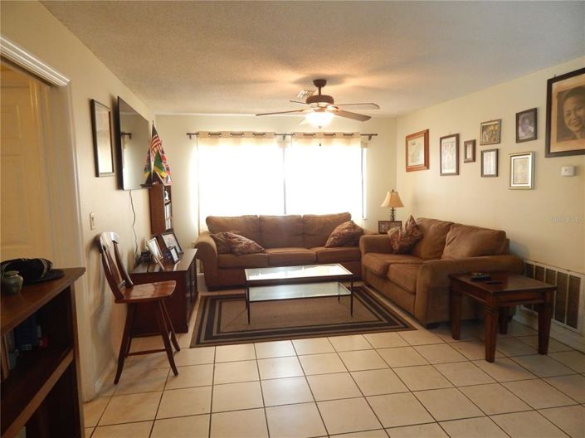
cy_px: 219
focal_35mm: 23
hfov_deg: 74.0
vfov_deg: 58.8
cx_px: 292
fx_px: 388
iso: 400
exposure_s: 1/20
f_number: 3
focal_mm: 4
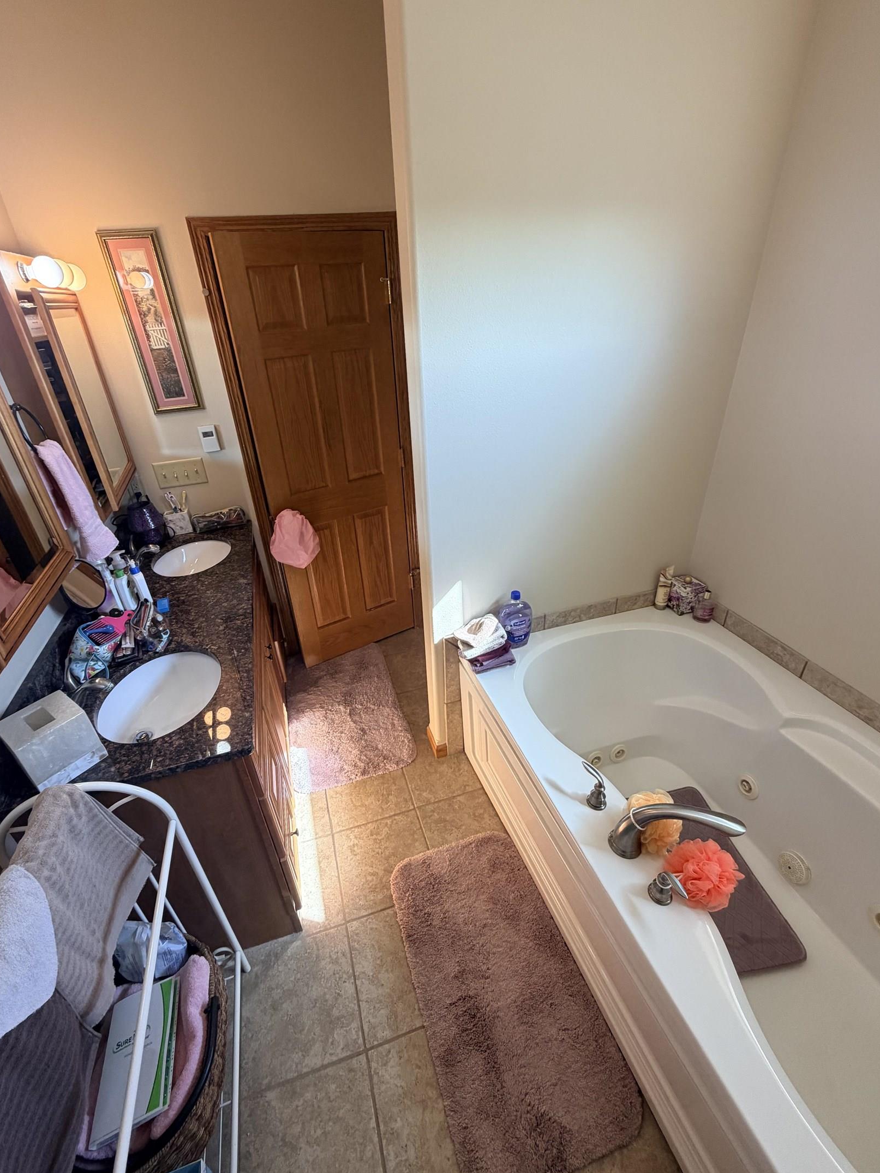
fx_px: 508
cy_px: 584
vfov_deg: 98.2
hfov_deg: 81.7
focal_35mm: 15
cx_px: 424
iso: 160
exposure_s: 1/120
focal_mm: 2.22
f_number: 2.2
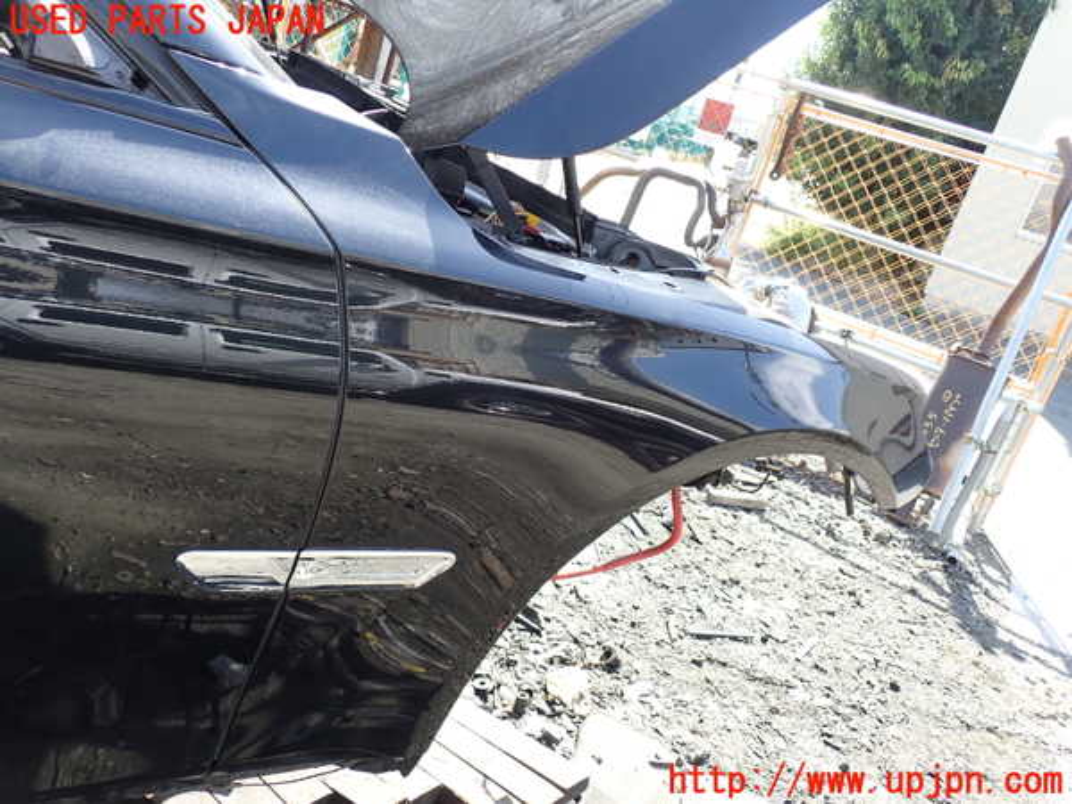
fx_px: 929
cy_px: 402
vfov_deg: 46.8
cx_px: 536
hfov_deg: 60.0
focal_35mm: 30
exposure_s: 1/160
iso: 100
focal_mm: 5.4
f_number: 3.2
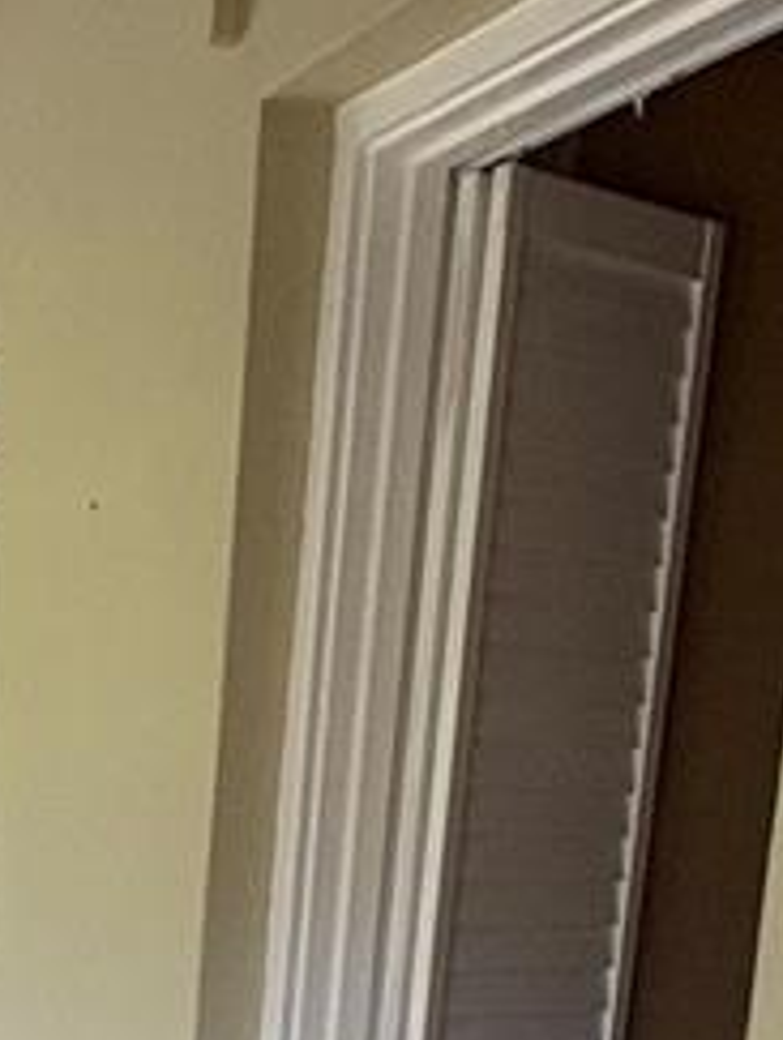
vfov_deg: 25.2
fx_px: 2076
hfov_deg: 19.4
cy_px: 1263
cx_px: -295
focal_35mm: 69
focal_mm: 2.22
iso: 80
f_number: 2.2
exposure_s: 1/99
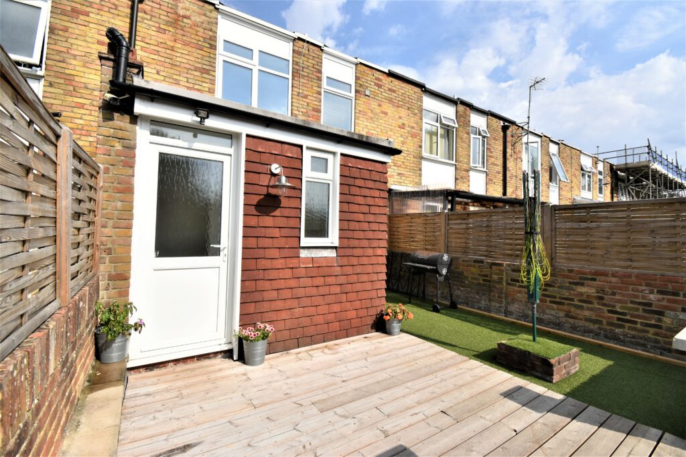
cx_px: 343
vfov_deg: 77.3
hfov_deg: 100.4
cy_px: 228
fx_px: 286
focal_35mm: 15
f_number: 9
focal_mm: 10
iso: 100
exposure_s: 1/320
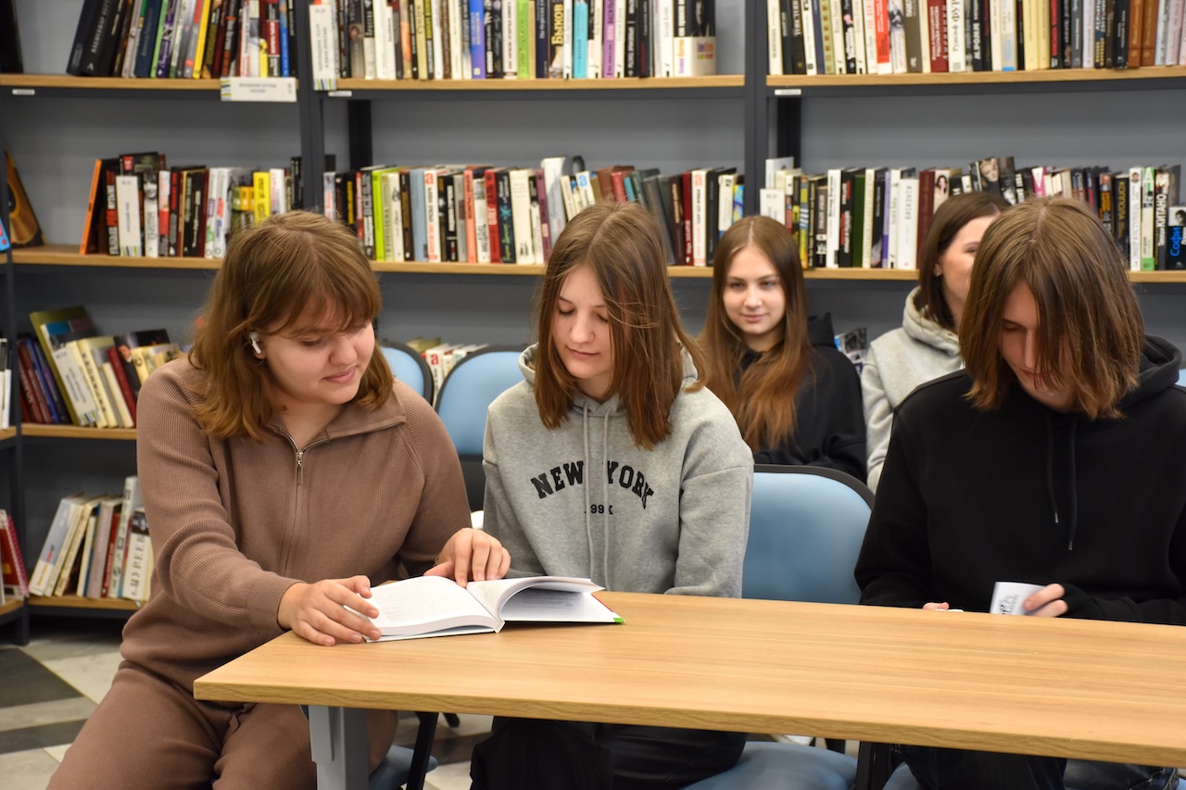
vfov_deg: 17.5
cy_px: 395
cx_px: 593
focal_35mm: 78
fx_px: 2569
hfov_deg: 26.0
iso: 800
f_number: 4.8
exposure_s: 1/60
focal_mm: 52
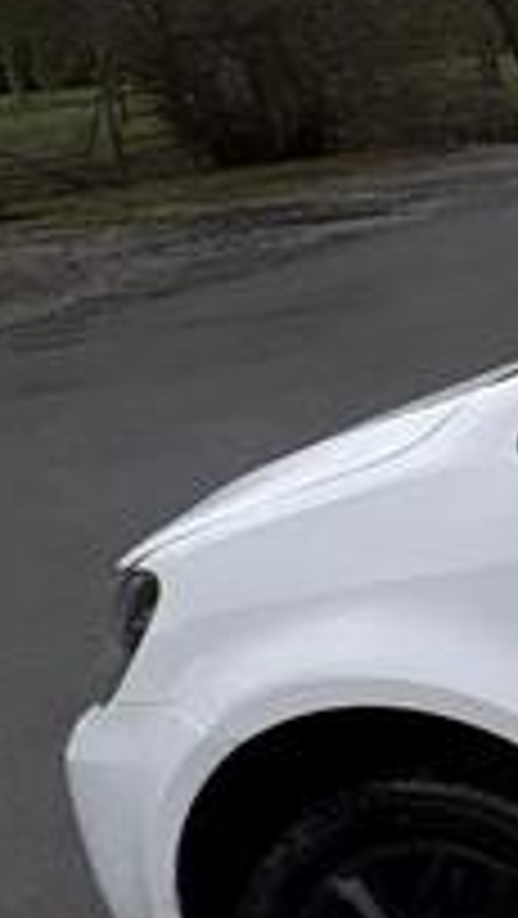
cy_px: 148
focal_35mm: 67
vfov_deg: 30.4
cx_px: 1851
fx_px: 1633
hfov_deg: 9.4
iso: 40
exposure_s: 1/167
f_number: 2.2
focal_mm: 2.22
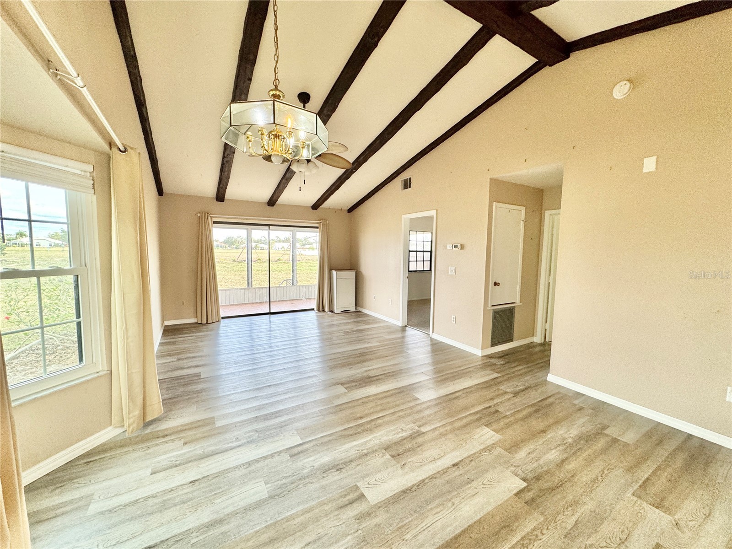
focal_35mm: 14
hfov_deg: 102.1
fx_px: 296
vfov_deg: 85.7
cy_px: 274
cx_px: 366
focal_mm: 2.22
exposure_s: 1/120
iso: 160
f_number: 2.2
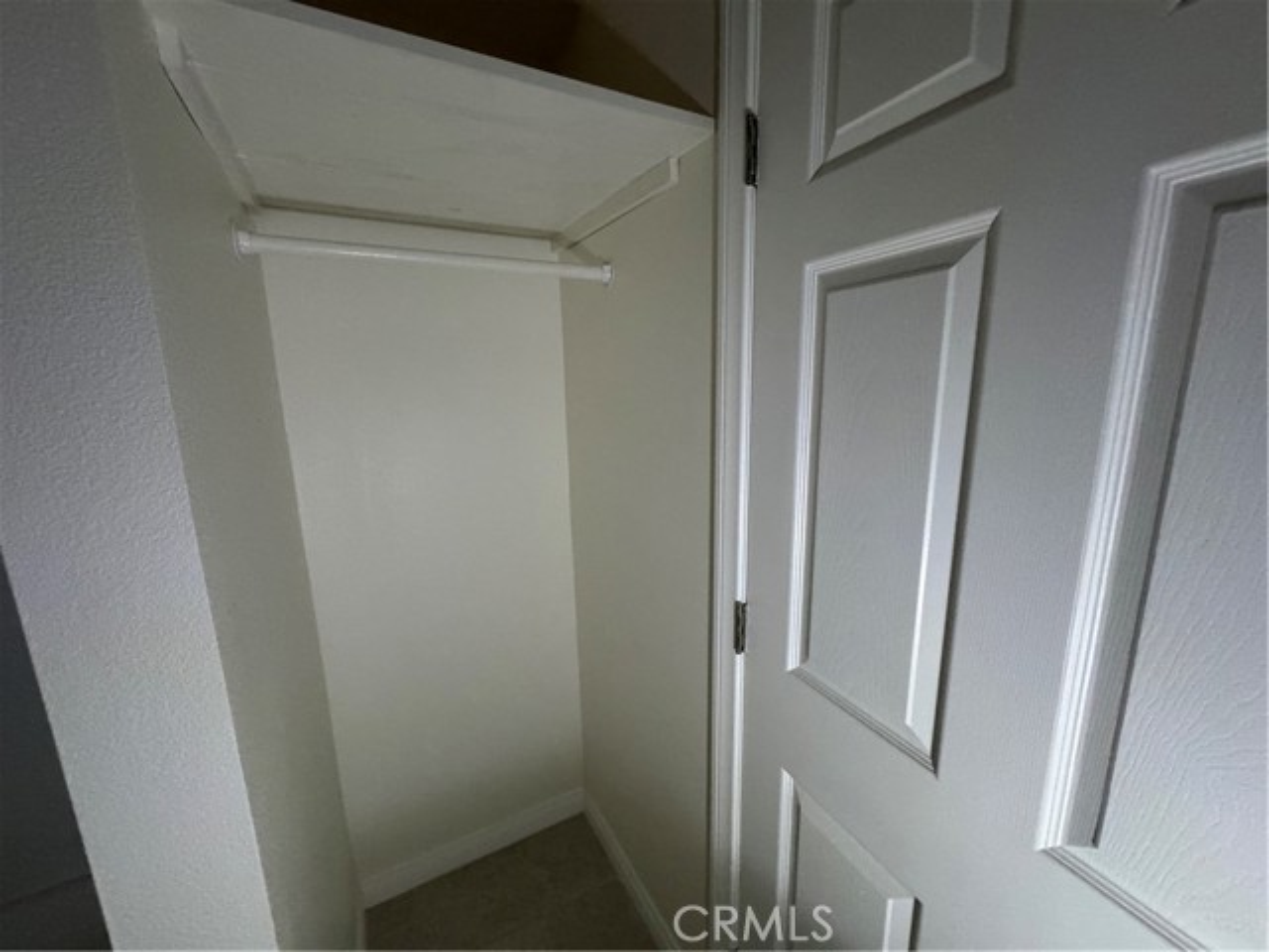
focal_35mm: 14
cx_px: 634
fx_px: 513
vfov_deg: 85.7
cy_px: 476
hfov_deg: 102.1
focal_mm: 2.22
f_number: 2.2
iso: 800
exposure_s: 1/60
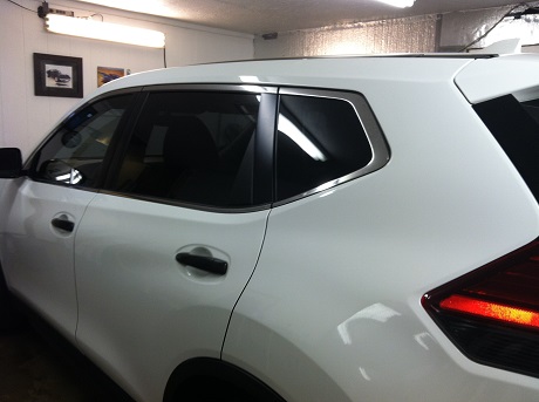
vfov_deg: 40.6
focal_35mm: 35
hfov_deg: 52.7
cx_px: 270
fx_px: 544
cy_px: 201
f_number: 2.8
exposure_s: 1/24
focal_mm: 3.85
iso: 80
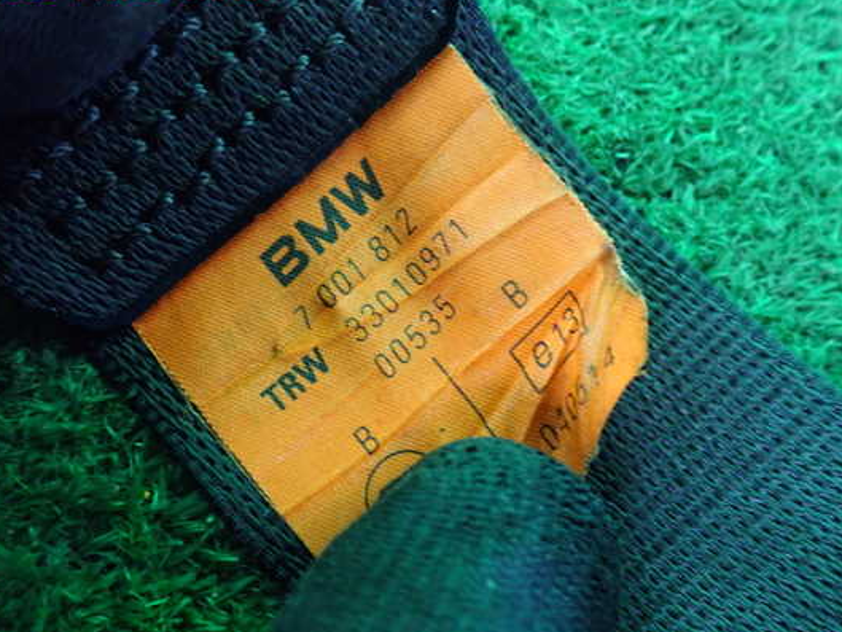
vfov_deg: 41.8
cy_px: 326
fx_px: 827
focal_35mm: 34
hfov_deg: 53.9
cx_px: 457
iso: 800
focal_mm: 5.4
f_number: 2.3
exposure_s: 1/20
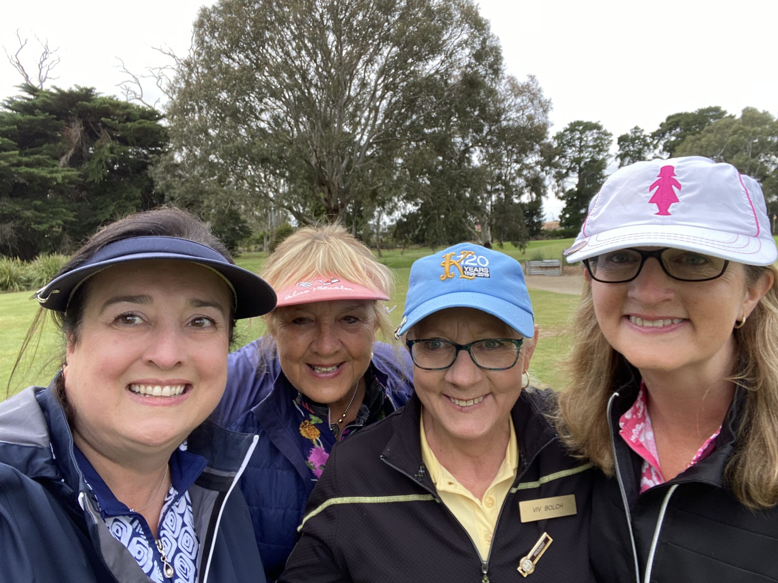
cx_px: 398
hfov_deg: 69.4
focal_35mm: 25
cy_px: 273
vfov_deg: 54.8
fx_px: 562
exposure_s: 1/122
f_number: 2.2
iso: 80
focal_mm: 2.71
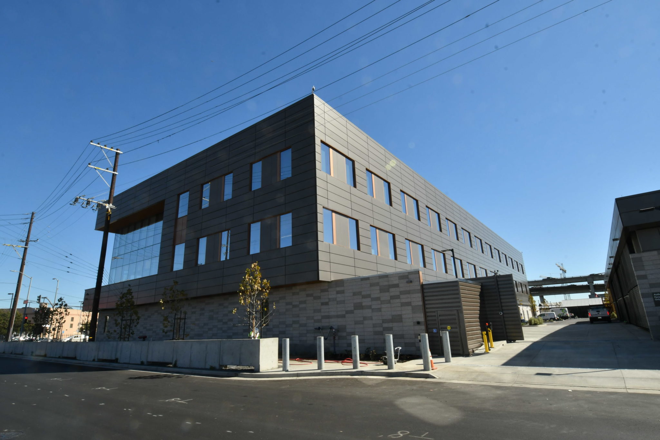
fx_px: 330
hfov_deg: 90.0
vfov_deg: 67.4
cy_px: 220
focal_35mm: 18
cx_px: 330
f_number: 16
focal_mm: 12
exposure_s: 1/250
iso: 400
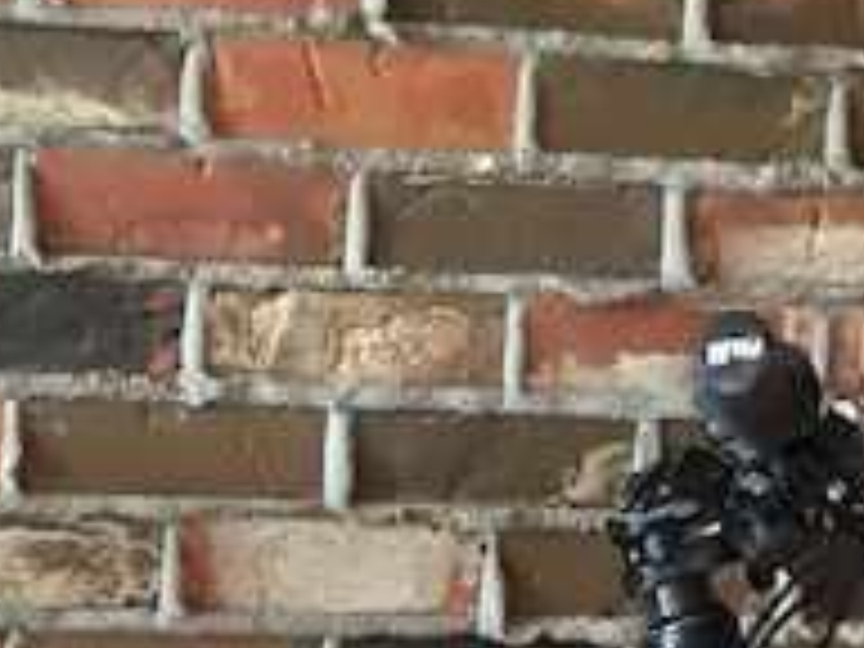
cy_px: 1210
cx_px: 144
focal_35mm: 121
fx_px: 3020
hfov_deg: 16.1
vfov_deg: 11.3
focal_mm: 4.15
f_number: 2.2
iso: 200
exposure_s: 1/30
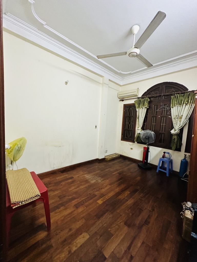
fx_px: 106
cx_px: 98
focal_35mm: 14
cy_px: 131
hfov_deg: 85.7
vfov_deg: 102.1
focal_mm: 2.22
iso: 640
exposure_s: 1/50
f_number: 2.2
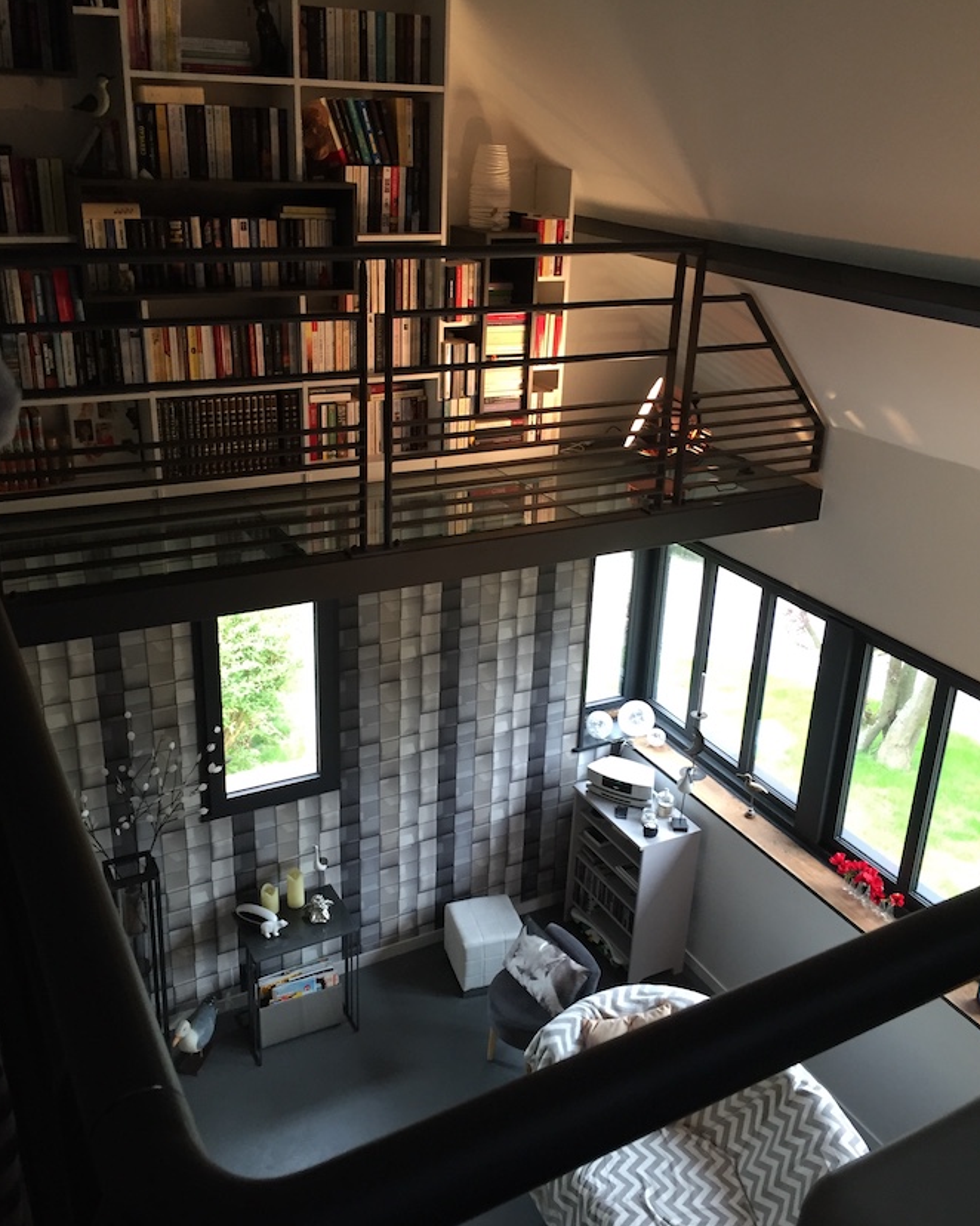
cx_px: 486
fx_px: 1124
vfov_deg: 57.2
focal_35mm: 31
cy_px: 583
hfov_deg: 47.1
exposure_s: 1/33
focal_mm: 4.15
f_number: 2.2
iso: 160
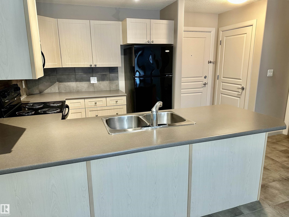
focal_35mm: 24
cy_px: 108
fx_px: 200
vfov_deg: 56.8
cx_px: 144
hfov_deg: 71.6
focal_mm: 6.86
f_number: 1.78
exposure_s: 1/60
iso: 250
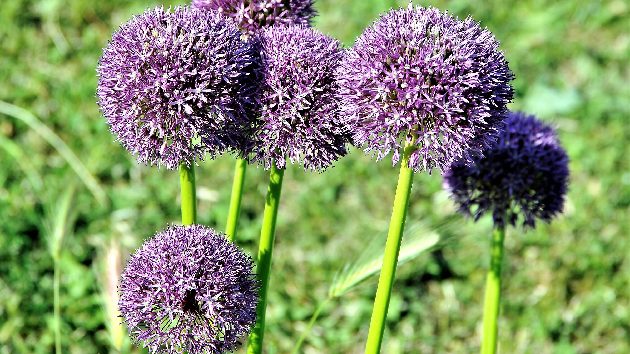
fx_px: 2105
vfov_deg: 9.6
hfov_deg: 17.0
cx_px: 314
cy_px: 152
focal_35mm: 126
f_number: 9
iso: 200
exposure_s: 1/320
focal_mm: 120
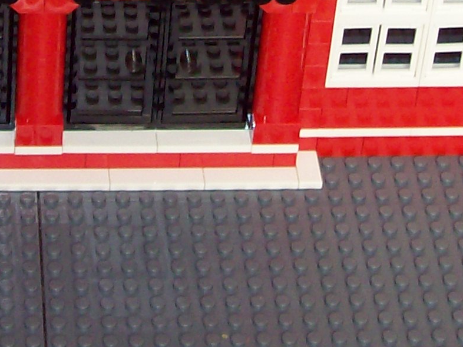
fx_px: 2180
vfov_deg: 8.8
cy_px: -203
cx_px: 34
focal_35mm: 163
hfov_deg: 12.0
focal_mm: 7.6
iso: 80
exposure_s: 1/73.1
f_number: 3
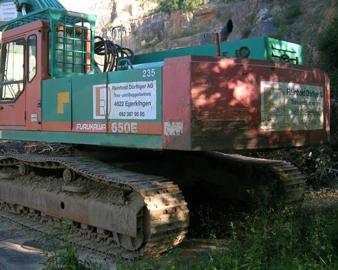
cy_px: 117
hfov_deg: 40.9
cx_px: 128
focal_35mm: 45
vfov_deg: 33.4
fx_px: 450
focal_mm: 5.4
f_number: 2.8
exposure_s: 1/183
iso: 50
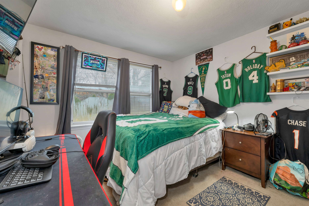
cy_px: 103
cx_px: 154
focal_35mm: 14
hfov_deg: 104.3
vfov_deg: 81.2
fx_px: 120
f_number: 8
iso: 400
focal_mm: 14
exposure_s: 1/6
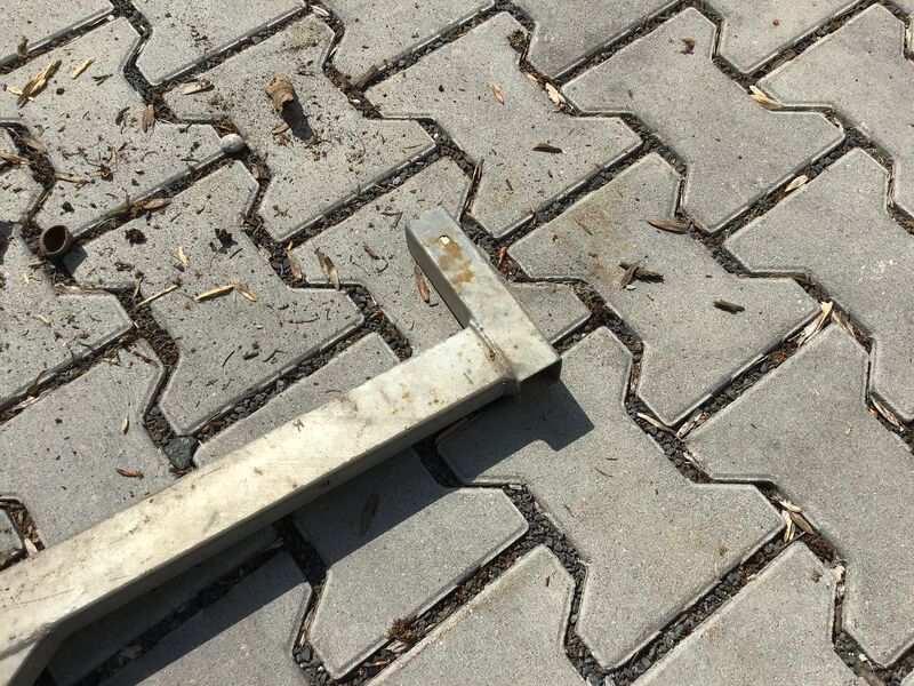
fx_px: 819
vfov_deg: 45.4
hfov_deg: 58.4
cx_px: 457
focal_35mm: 31
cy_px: 343
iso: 25
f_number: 2.4
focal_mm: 3.3
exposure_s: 1/1942
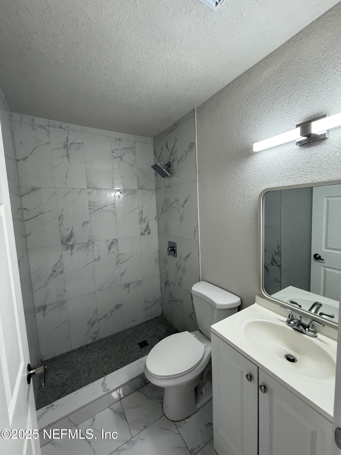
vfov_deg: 102.1
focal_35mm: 14
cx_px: 170
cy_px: 228
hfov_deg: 85.7
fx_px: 184
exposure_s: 1/120
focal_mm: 2.22
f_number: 2.2
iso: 250
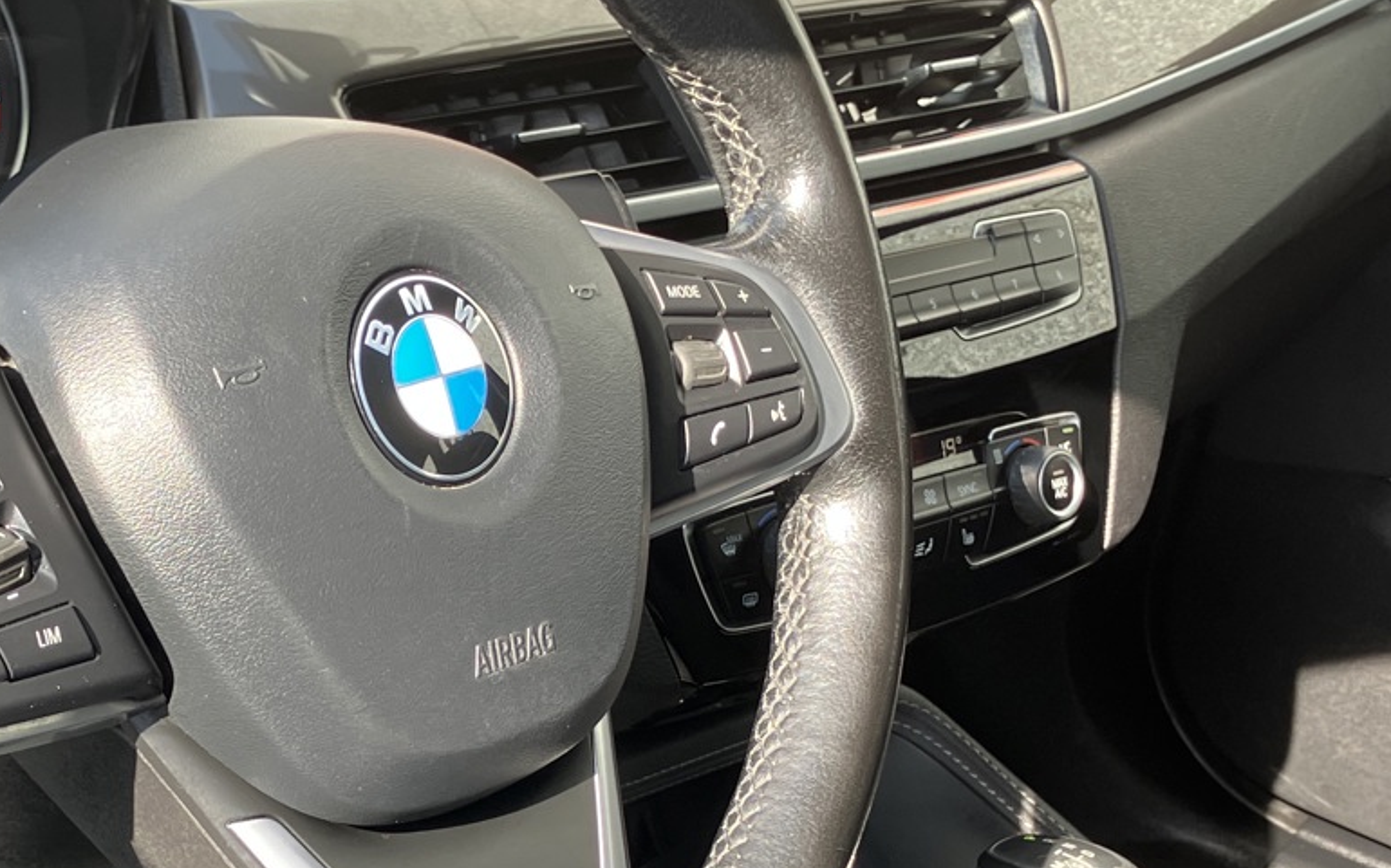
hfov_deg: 27.7
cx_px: 453
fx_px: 2805
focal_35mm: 74
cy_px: 686
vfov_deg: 17.5
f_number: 1.8
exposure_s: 1/121
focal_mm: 3.99
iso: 32
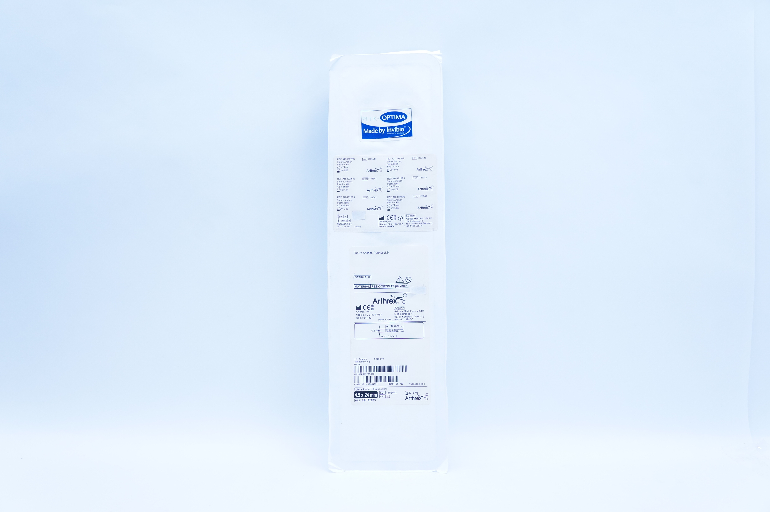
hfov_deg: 62.0
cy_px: 256
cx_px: 385
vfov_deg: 43.5
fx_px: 641
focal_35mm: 30
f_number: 5.6
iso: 800
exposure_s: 1/125
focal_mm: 20
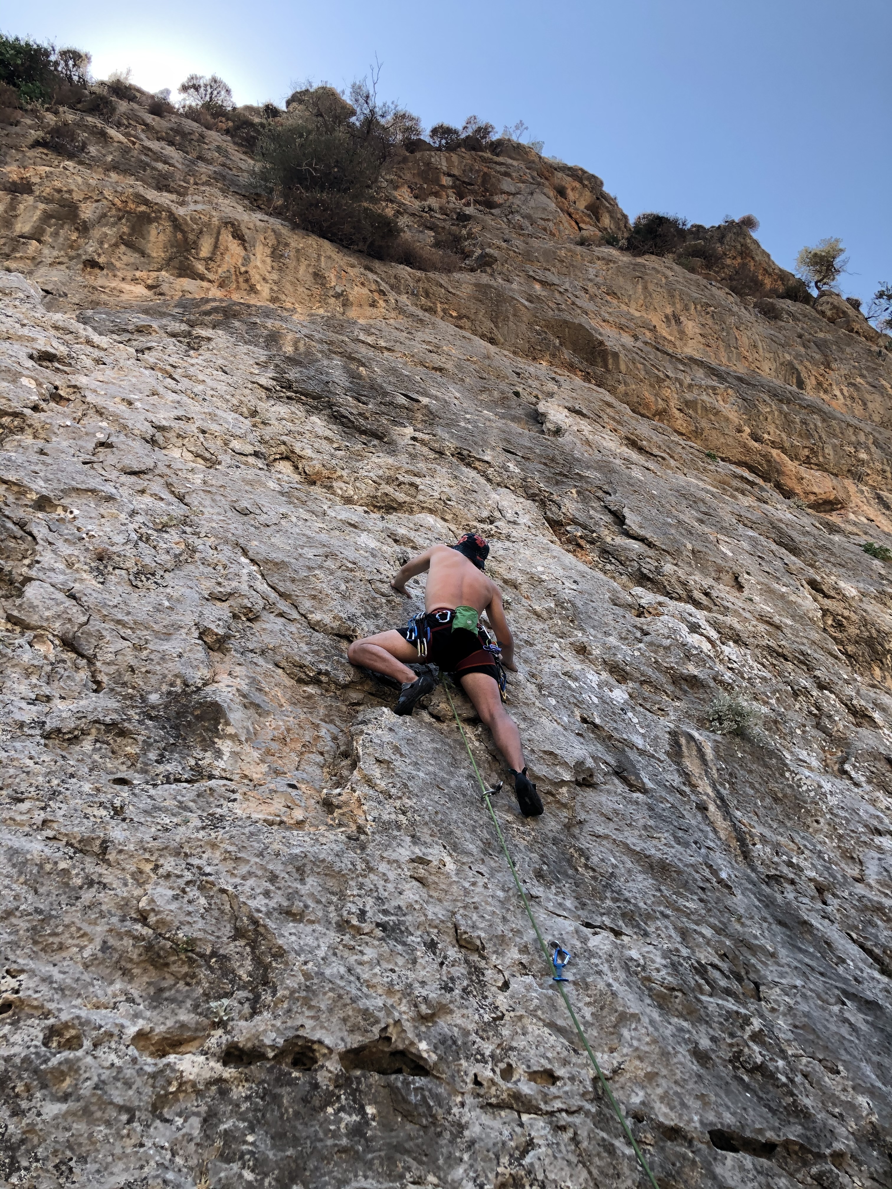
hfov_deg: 49.7
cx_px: 446
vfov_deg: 63.4
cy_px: 594
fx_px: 962
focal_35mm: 28
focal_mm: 3.99
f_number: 1.8
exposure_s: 1/369
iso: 20
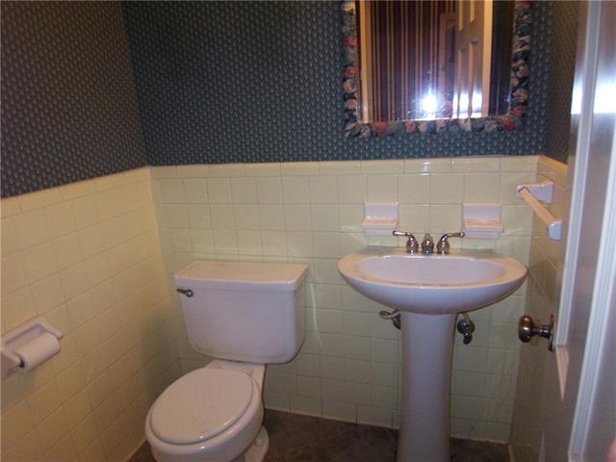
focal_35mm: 23
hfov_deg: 73.9
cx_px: 308
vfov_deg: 58.9
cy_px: 231
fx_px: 409
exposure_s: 1/30
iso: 200
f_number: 2.8
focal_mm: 3.8
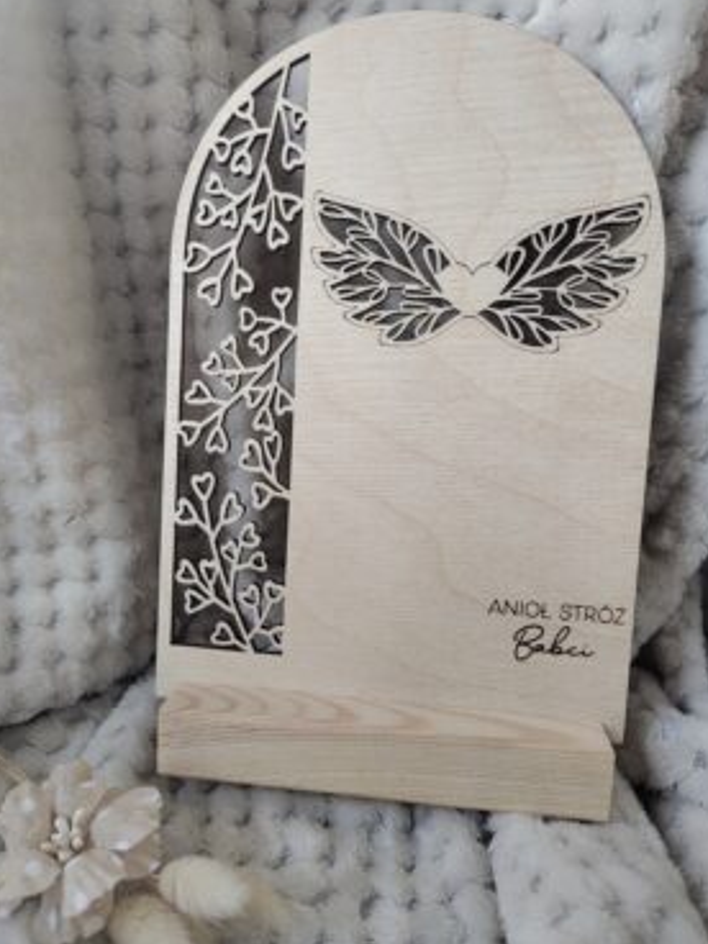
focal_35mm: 25
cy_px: 482
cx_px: 369
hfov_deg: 54.9
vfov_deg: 69.4
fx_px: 682
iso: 447
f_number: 1.8
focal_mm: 5.56
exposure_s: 1/100
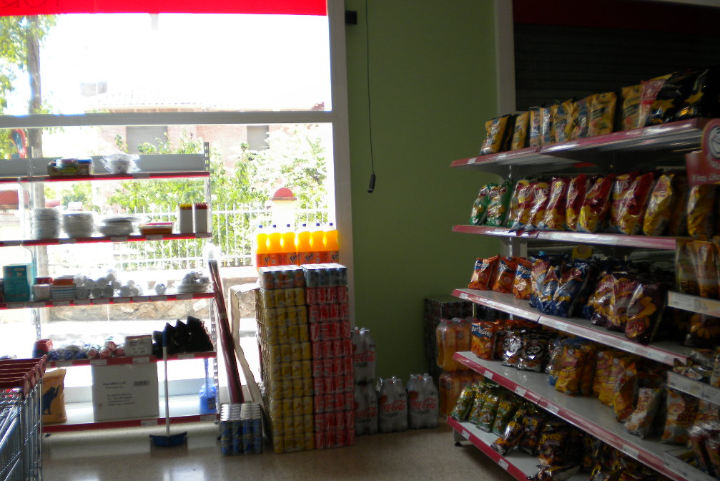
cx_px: 355
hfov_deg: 51.9
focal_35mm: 37
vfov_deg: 36.0
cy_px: 256
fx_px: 740
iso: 80
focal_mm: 6.3
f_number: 3.1
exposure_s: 1/74.6
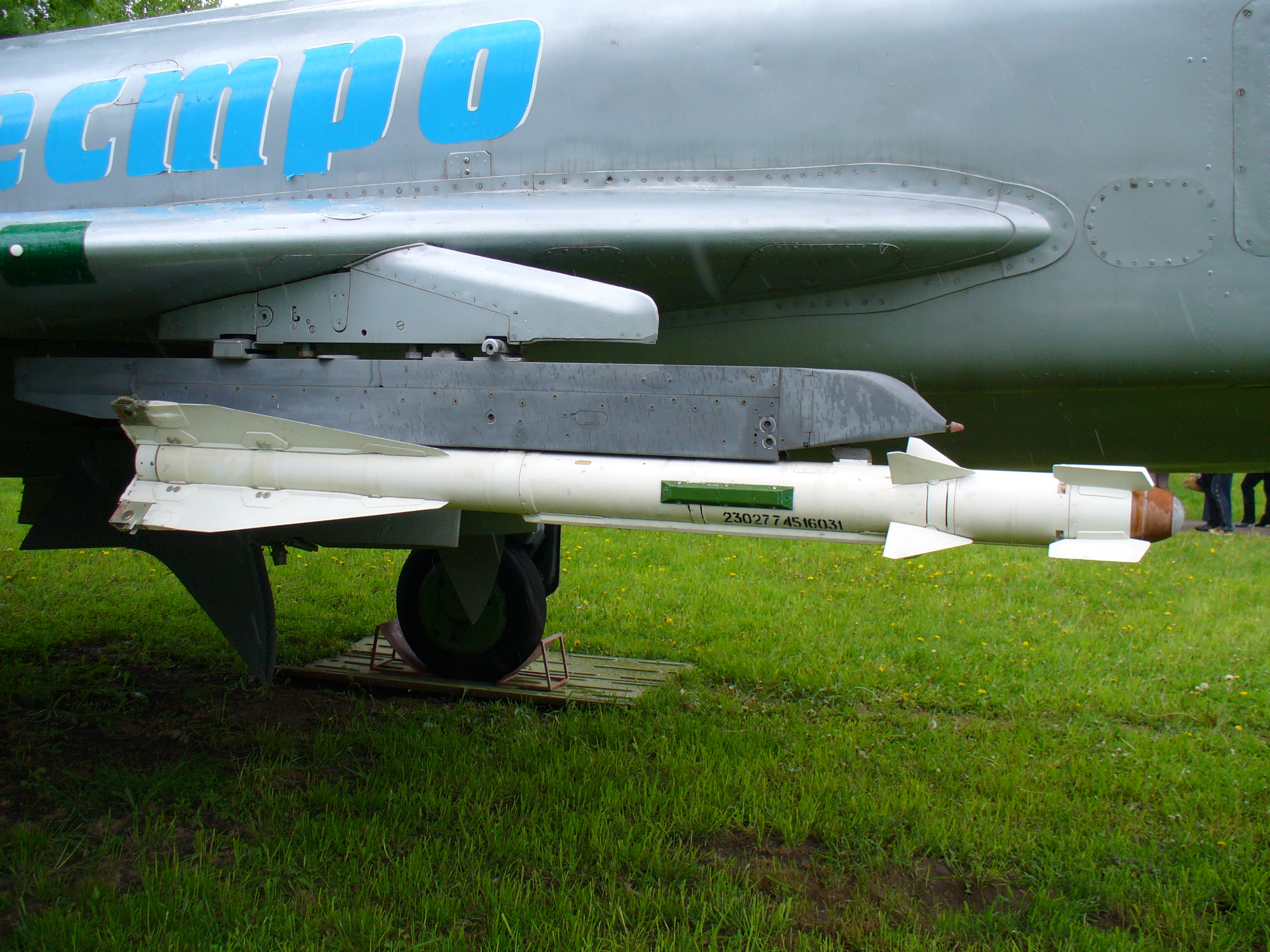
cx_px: 635
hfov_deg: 50.1
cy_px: 476
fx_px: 1357
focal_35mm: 37
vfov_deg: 38.7
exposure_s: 1/250
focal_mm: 6.1
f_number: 2.8
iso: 80
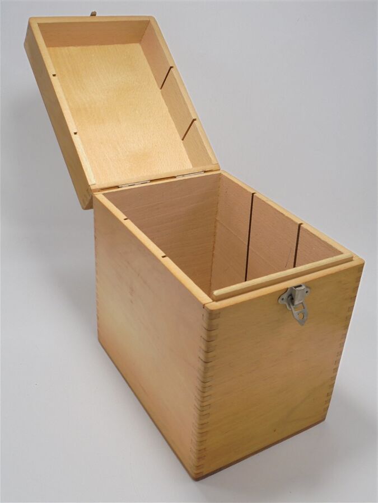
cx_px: 189
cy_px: 252
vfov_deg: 49.0
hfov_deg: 37.7
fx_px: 553
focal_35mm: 38
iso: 100
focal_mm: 6.9
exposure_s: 1/50
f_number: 4.2
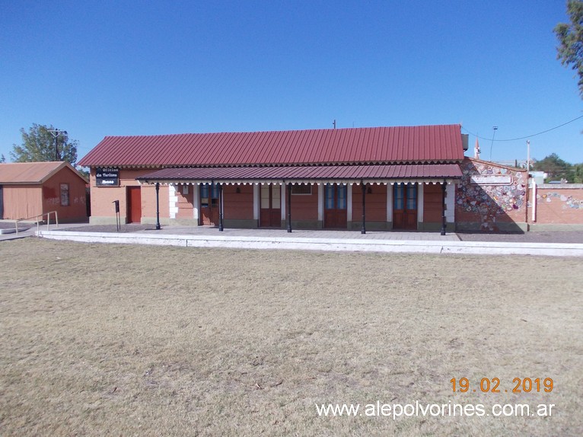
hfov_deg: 63.5
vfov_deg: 49.7
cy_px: 218
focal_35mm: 28
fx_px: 471
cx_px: 292
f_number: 5.4
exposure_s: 1/400
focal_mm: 4
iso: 80
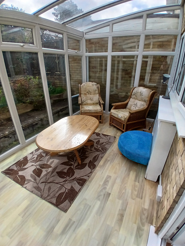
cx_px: 92
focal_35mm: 17
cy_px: 123
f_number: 2.2
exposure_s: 1/769
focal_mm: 1.4
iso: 50
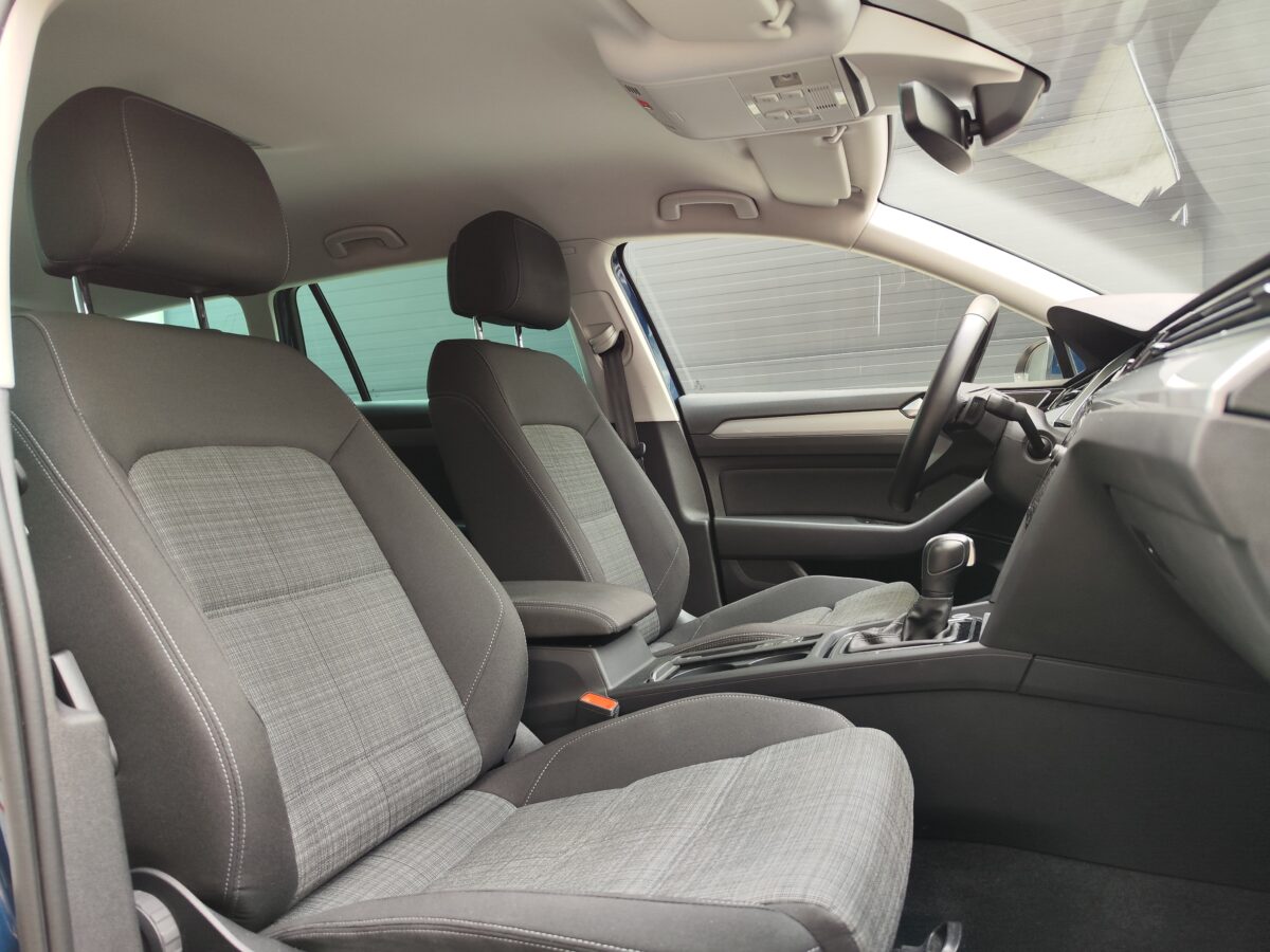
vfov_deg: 58.9
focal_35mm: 23
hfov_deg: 73.9
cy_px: 476
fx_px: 844
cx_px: 635
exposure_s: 1/64.2
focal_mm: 7.01
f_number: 1.69
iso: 544
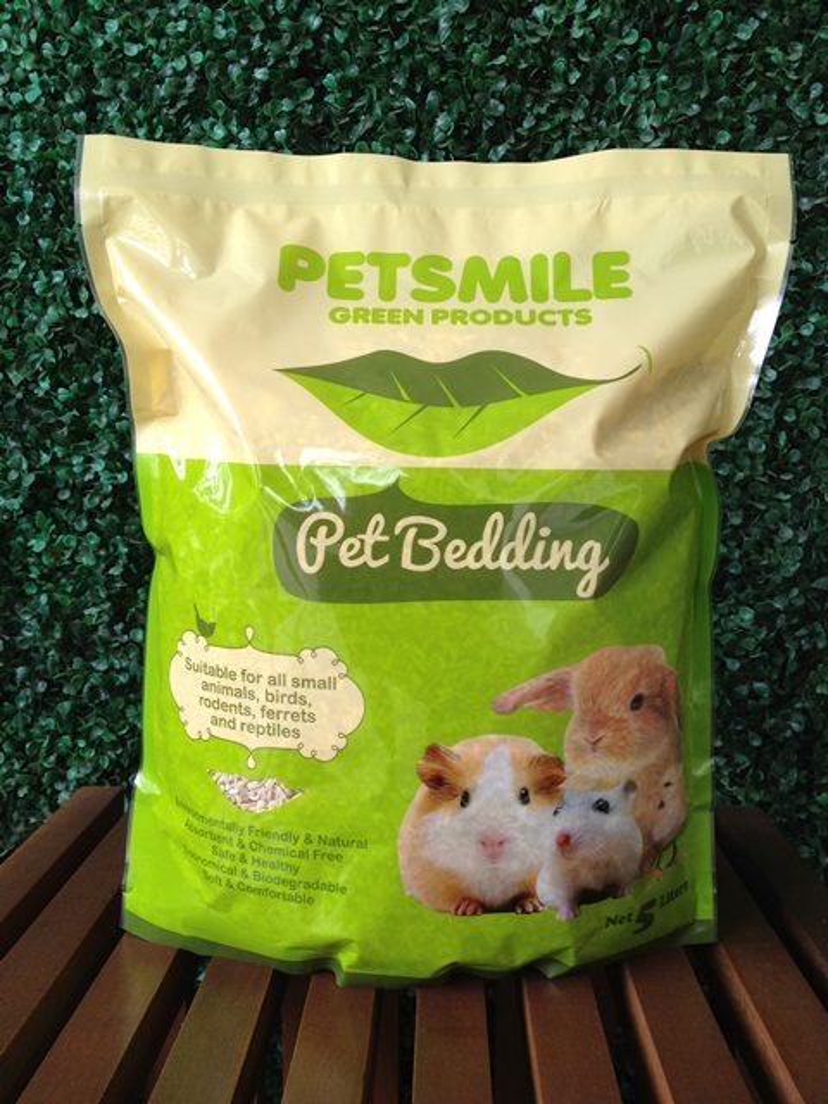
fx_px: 1116
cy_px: 552
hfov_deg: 40.7
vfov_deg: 52.6
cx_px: 414
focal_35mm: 35
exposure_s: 1/170
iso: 64
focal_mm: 4.28
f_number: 2.4
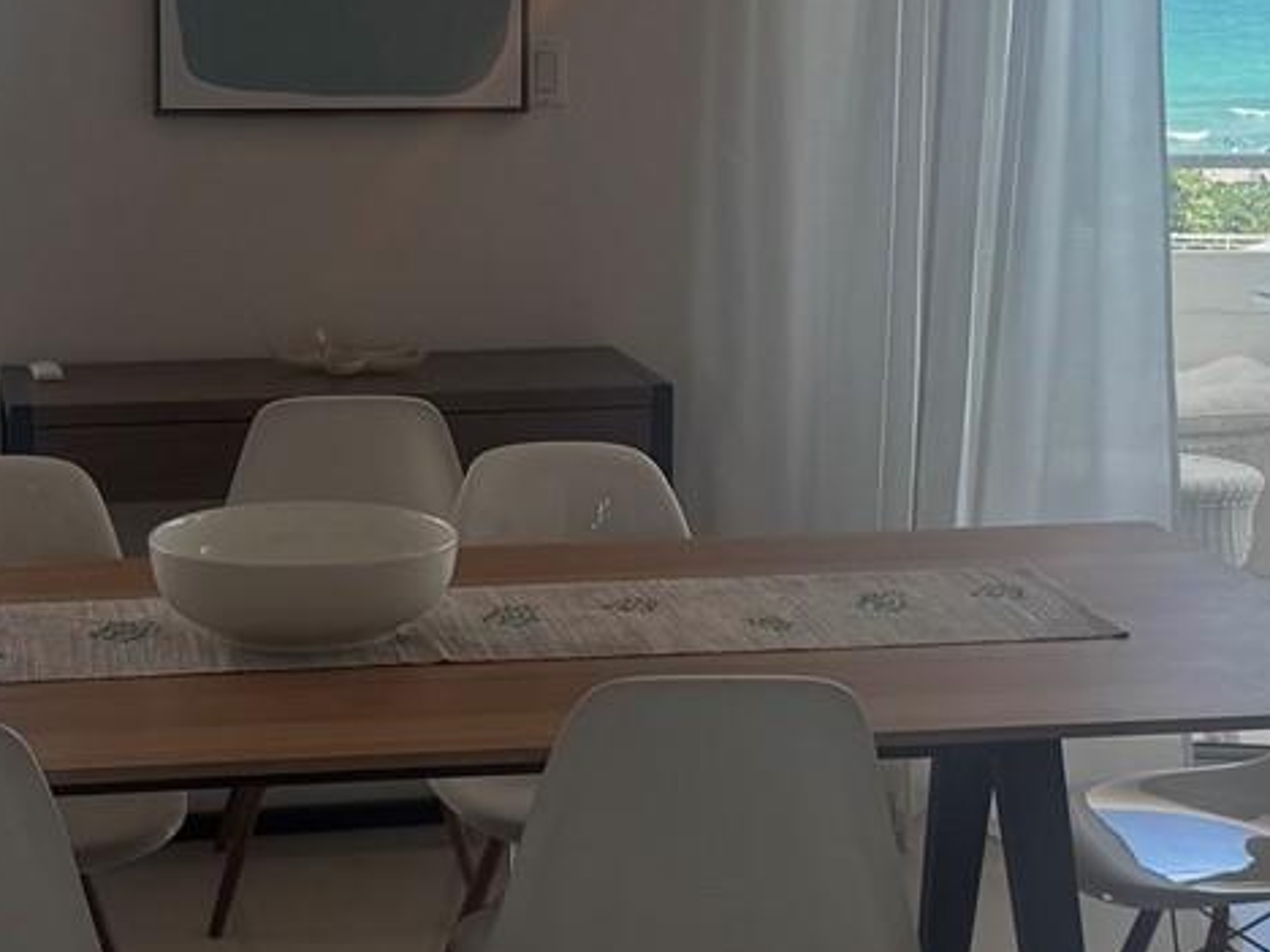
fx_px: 3008
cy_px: 228
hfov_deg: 23.8
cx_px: 505
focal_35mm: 82
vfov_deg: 17.9
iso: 80
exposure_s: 1/1524
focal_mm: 6.76
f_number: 1.78
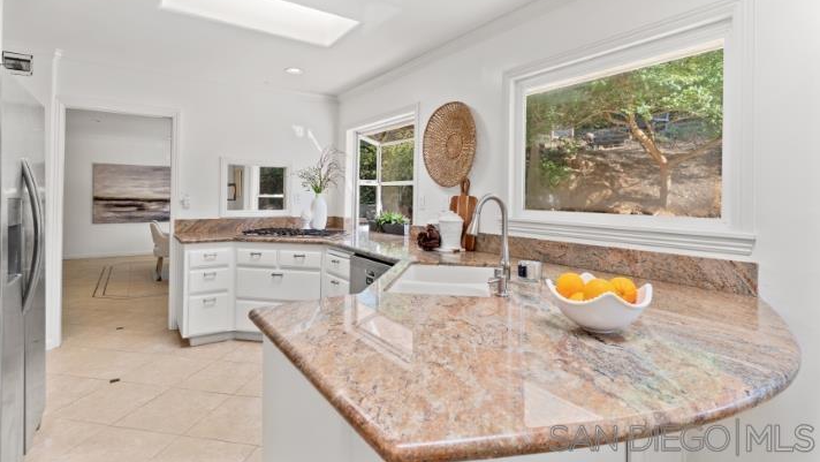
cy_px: 187
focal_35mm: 18
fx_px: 391
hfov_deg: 92.6
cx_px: 411
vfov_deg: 60.6
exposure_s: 1/15
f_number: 7.1
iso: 80
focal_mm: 17
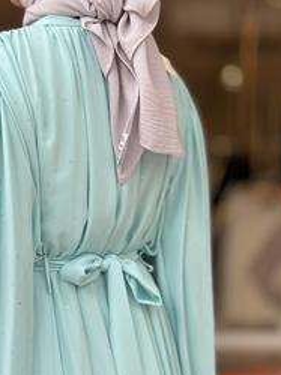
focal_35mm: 100
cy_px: 196
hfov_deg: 14.8
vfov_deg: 19.7
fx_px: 1084
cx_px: 110
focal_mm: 6.86
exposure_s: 1/823
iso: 80
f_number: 1.78
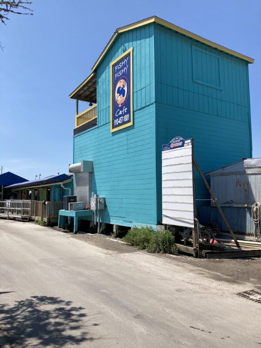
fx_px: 281
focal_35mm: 28
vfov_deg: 63.4
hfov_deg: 49.7
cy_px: 174
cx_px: 130
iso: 20
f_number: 1.8
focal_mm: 3.99
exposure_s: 1/2703
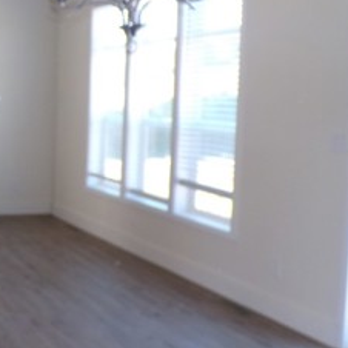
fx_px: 682
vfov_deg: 28.6
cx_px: -48
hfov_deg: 26.1
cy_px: 152
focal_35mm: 60
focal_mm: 4.3
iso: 200
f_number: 3
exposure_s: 1/70
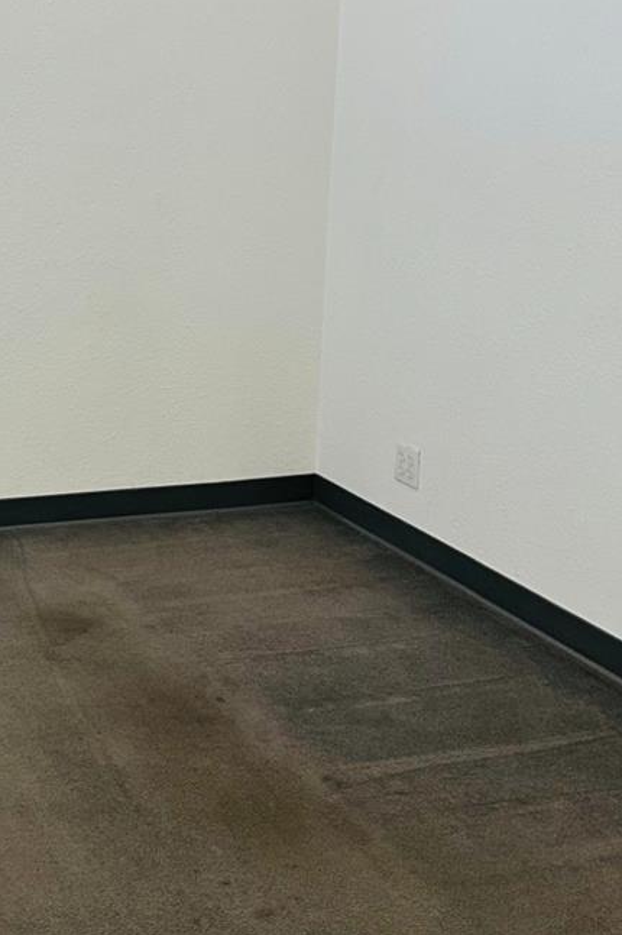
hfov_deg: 21.9
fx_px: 1505
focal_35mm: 58
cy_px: 382
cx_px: -90
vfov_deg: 34.4
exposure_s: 1/60
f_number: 1.78
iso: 250
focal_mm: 6.86
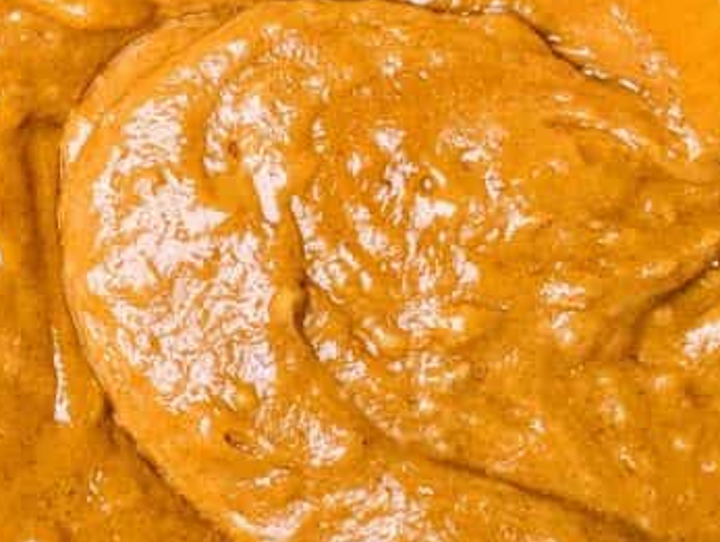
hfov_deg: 23.5
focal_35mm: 83
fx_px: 1728
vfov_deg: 17.8
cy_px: 336
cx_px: 336
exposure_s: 1/69.4
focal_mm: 6.81
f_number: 1.85
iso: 41
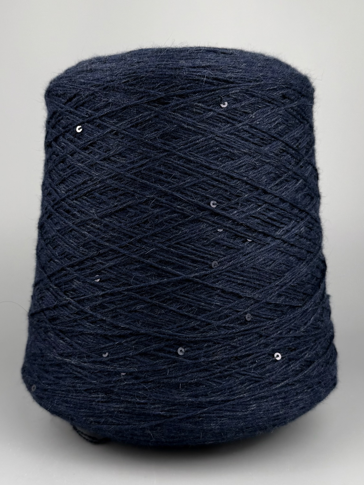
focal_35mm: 24
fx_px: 336
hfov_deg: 56.8
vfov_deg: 71.6
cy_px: 242
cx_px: 182
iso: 80
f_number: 1.78
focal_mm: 6.76
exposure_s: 1/470
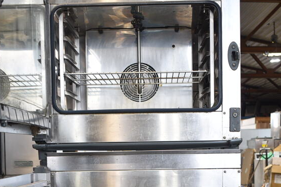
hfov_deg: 31.4
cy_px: 188
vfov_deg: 20.5
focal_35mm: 64
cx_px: 148
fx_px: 499
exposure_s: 1/40
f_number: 4
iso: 220
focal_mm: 26
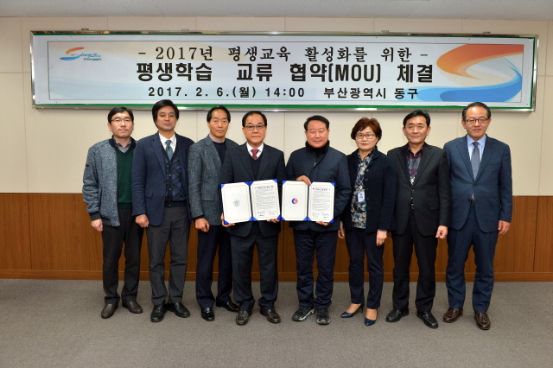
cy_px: 184
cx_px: 276
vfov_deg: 44.9
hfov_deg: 63.7
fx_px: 445
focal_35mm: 29
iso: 1000
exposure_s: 1/160
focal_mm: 29
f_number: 5.6
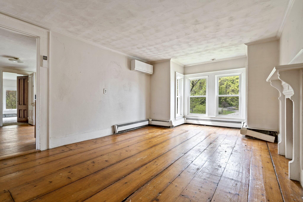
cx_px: 152
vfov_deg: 73.7
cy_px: 101
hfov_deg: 96.7
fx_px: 135
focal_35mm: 16
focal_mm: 16
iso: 50
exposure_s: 1.3
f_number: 9
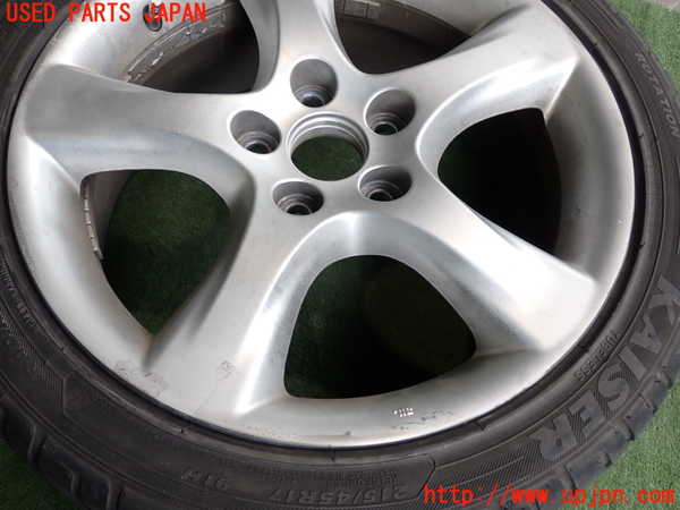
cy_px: 255
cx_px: 340
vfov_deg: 39.7
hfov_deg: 51.4
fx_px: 707
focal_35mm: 36
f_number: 2.5
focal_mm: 6.37
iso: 200
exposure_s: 1/100
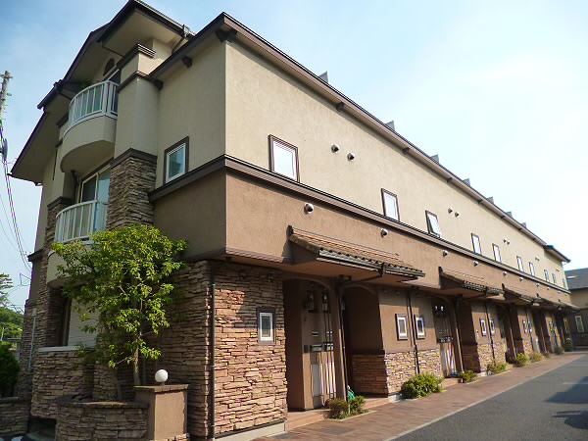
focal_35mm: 24
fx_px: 408
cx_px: 294
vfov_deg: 56.8
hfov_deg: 71.6
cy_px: 220
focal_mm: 4.3
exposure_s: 1/1300
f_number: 2.5
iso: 160
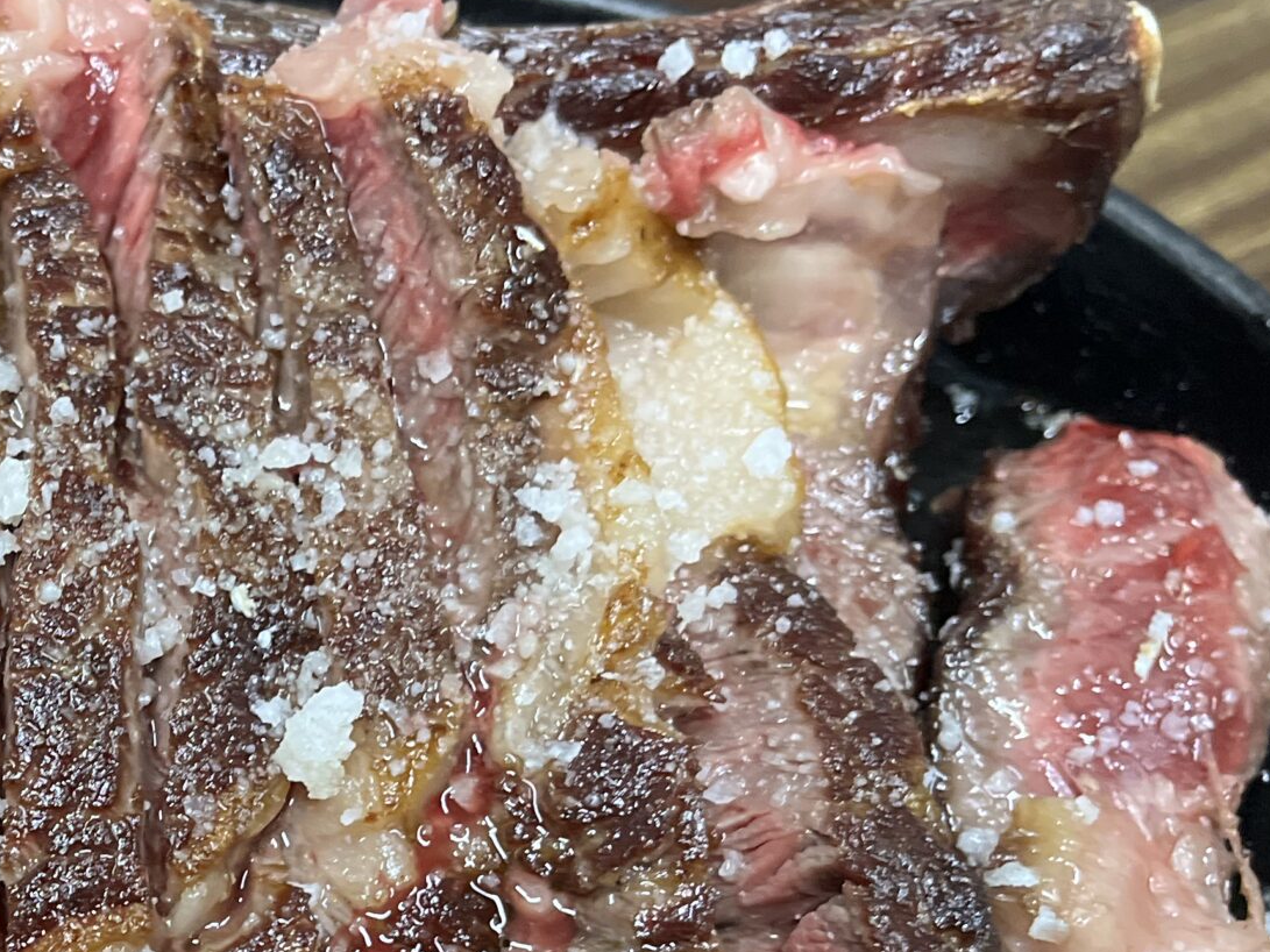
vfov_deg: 23.6
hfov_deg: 29.7
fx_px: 2238
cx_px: 19
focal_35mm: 61
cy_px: 773
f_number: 1.6
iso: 500
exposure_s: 1/50
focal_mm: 5.1
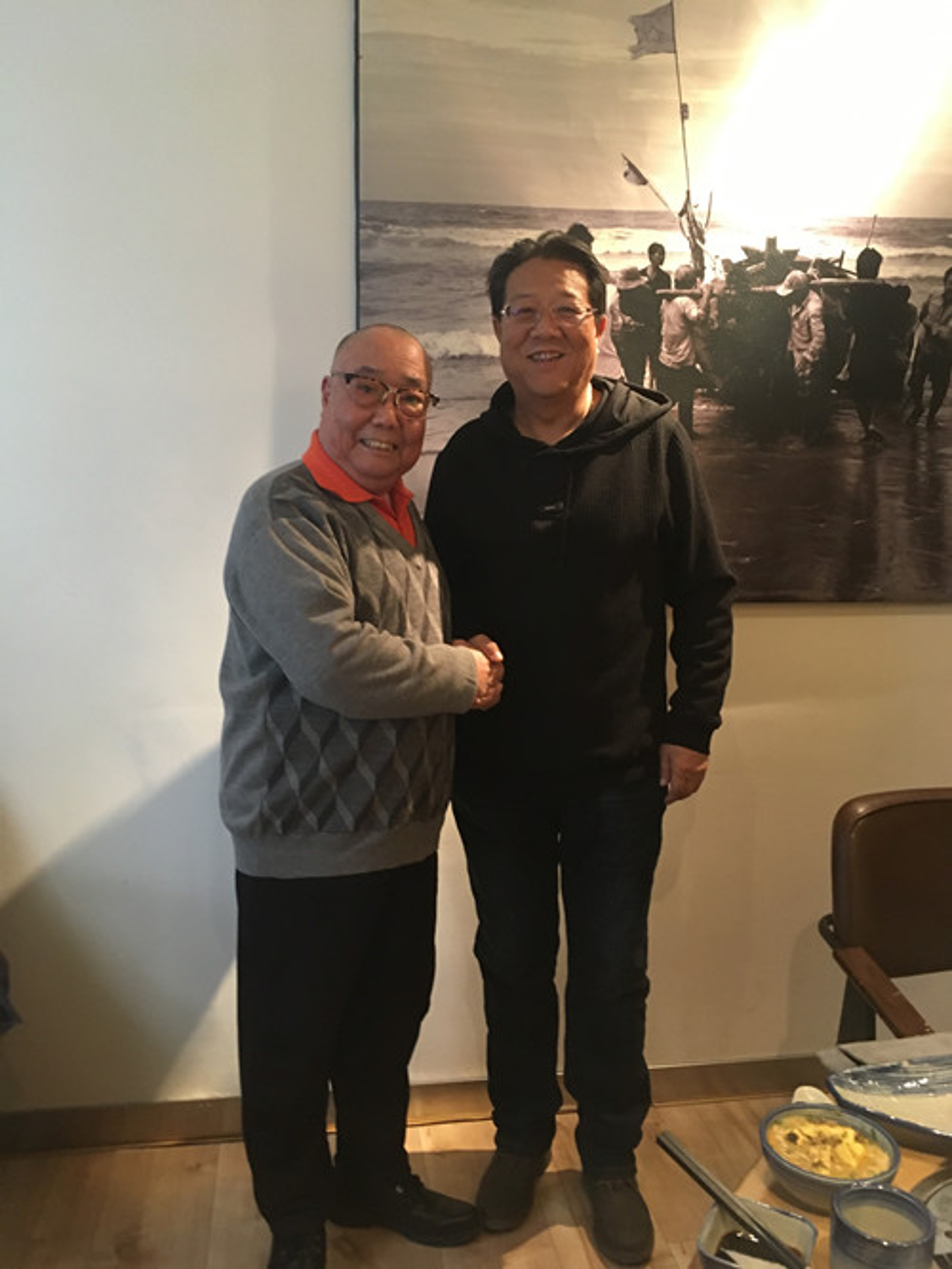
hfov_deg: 48.3
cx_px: 476
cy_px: 634
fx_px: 1063
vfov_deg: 61.6
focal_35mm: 29
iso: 250
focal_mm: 4.15
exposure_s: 1/33
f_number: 2.2
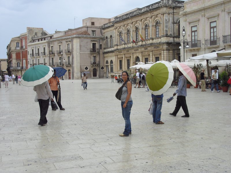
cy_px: 86
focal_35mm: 46
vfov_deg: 31.5
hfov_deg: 41.2
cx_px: 116
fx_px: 307
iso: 100
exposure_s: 1/100
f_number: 3.1
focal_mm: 7.6
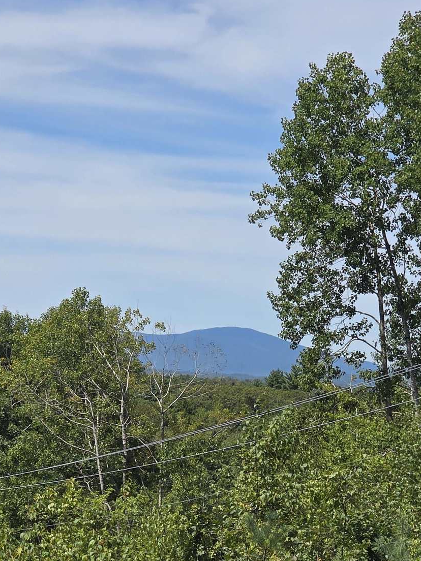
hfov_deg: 10.3
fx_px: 2335
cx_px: 237
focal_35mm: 144
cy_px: 425
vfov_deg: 13.7
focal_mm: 7.9
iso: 50
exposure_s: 1/3291
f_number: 2.4
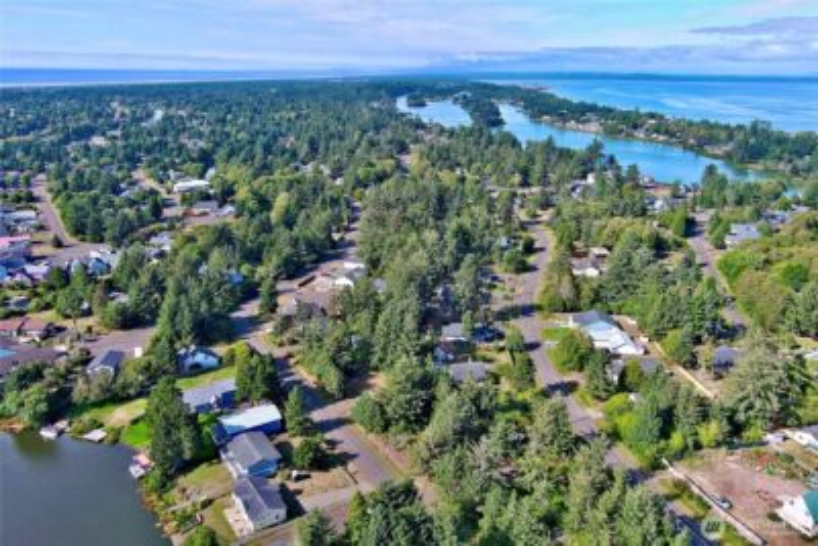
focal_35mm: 29
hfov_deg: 63.6
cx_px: 409
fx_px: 659
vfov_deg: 45.0
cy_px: 273
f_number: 2.8
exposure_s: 1/858
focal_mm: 10.57
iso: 100
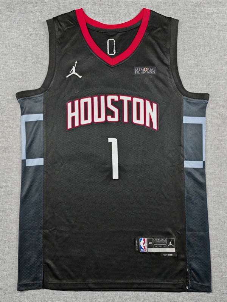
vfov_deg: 69.4
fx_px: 219
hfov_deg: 54.9
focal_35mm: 25
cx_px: 114
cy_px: 151
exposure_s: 1/100
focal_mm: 5.3
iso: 125
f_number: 1.9
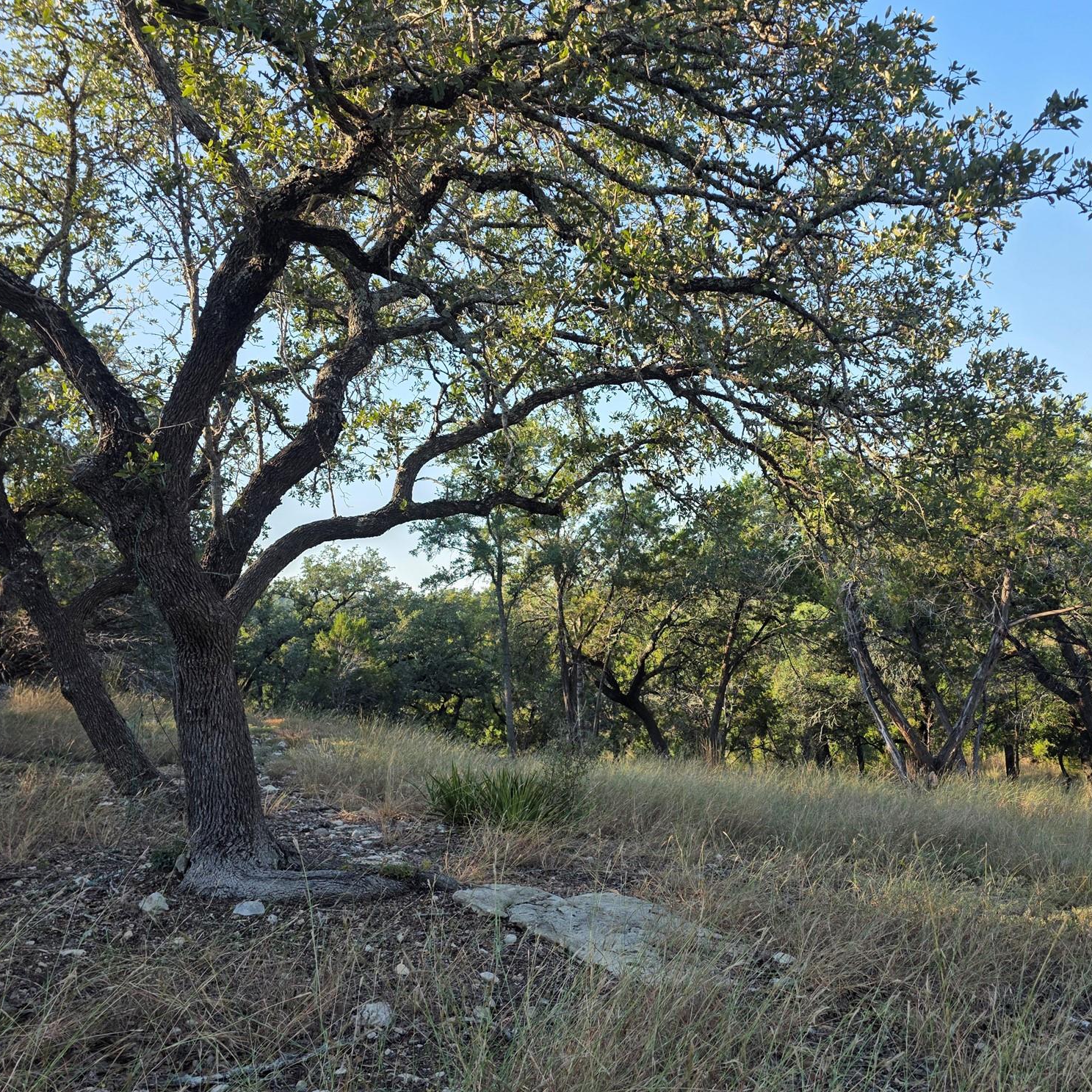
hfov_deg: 56.6
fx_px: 999
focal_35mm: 28
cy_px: 540
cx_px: 684
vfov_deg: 57.3
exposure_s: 1/1709
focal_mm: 6.3
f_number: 1.7
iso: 80
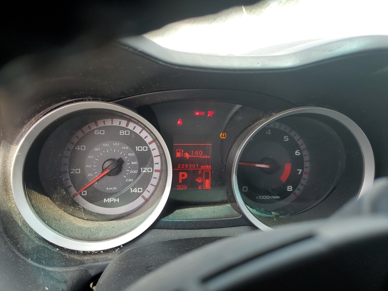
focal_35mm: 26
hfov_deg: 67.3
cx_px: 194
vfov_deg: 53.1
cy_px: 146
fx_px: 291
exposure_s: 1/222
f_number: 1.5
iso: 50
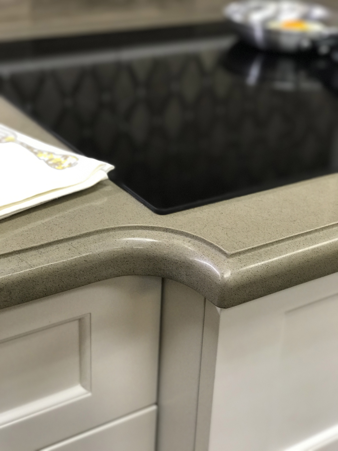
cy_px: 226
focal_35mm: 57
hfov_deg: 25.7
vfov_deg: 33.8
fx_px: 742
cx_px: 169
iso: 160
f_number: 2.8
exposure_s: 1/60
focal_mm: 6.6
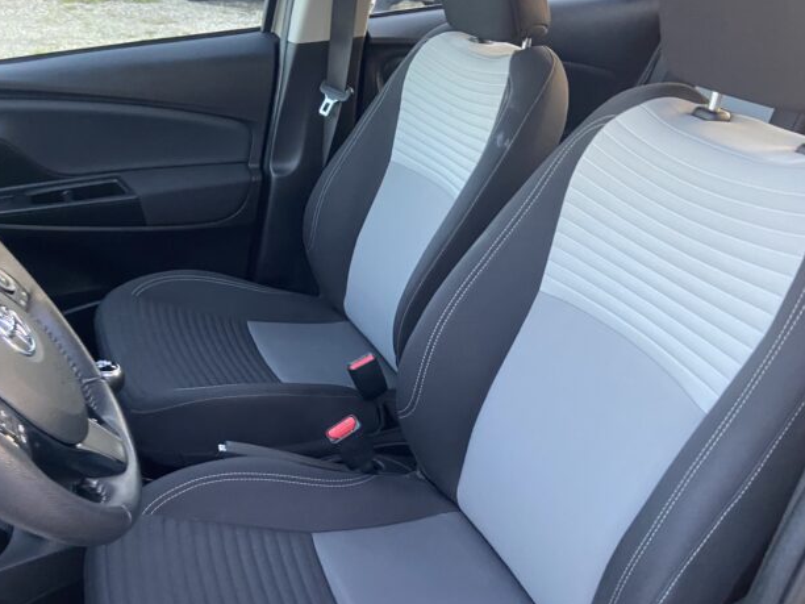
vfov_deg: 41.7
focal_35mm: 34
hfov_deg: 54.0
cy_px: 350
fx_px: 791
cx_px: 405
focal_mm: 4.25
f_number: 1.8
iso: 250
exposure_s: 1/60
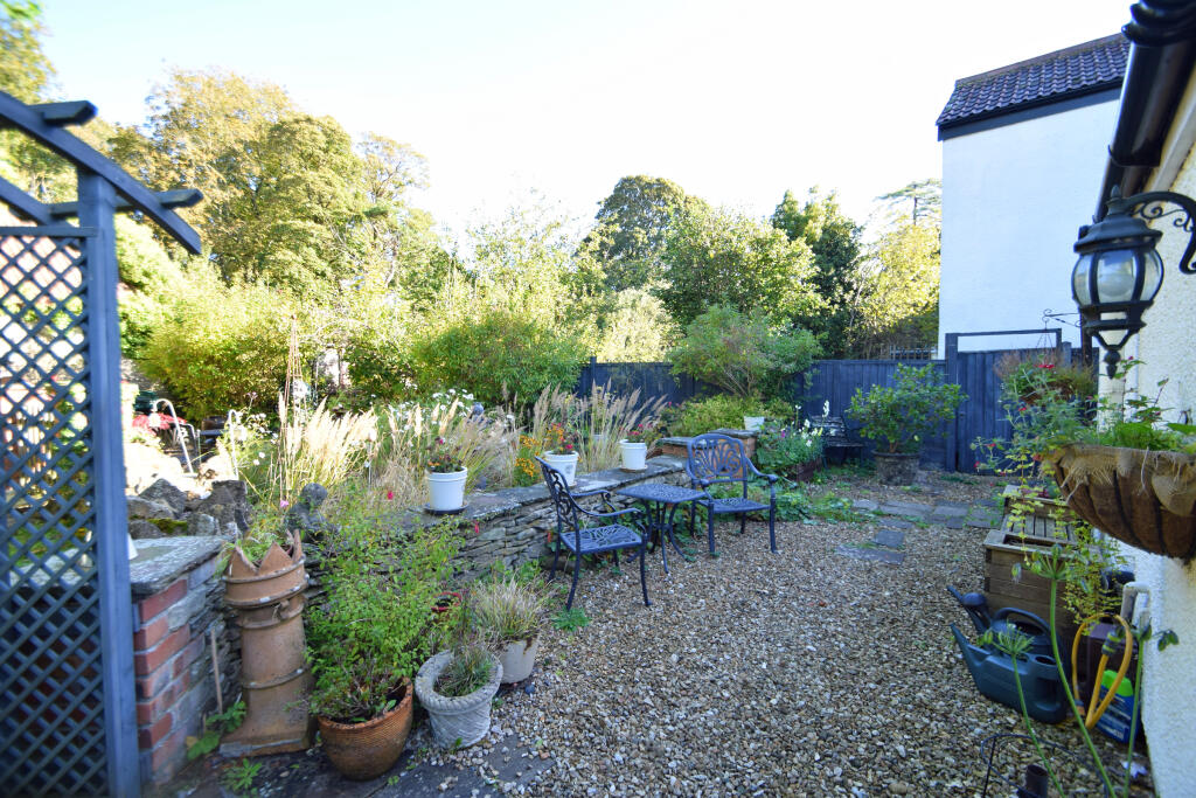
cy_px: 399
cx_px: 598
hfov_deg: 100.4
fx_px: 498
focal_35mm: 15
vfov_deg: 77.3
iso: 100
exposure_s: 1/80
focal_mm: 10
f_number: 4.5
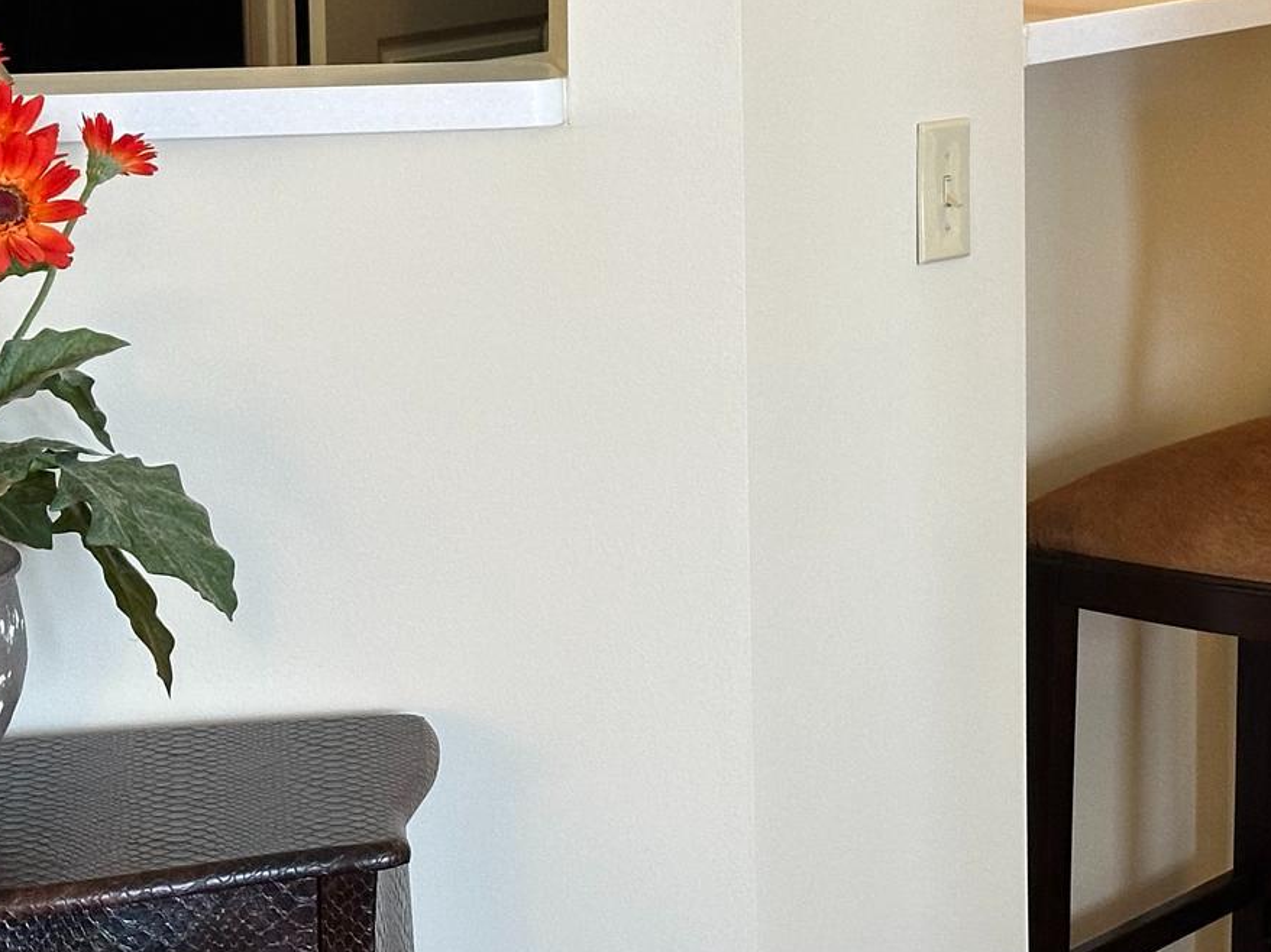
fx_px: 4111
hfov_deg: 17.5
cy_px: -29
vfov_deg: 13.0
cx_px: 886
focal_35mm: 112
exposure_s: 1/60
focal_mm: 6.86
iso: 250
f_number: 1.78
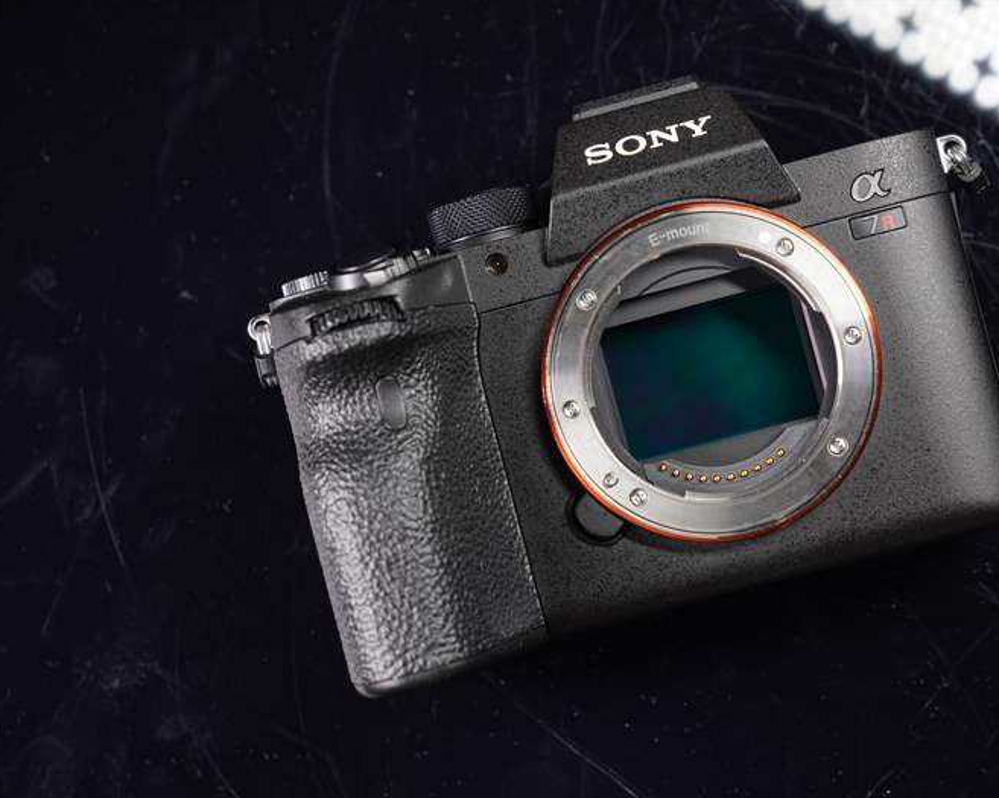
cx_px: 587
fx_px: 2364
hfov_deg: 23.8
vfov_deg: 19.2
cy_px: 401
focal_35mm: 80
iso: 800
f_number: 7.1
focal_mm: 70
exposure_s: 1/100
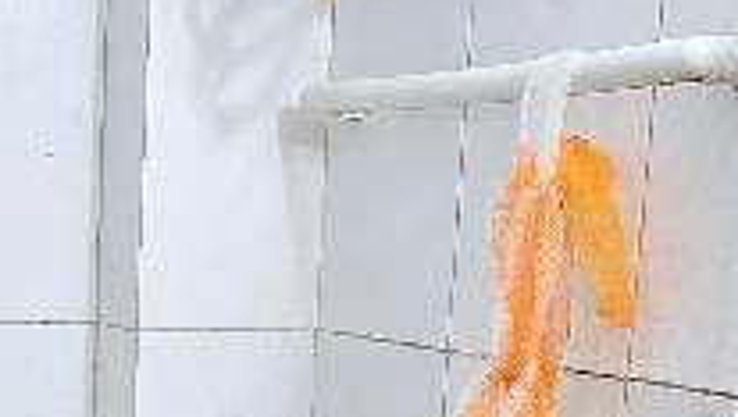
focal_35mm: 70
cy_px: 499
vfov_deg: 16.6
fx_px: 1371
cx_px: 111
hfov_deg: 29.2
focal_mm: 2.2
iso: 125
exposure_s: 1/50
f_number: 2.2
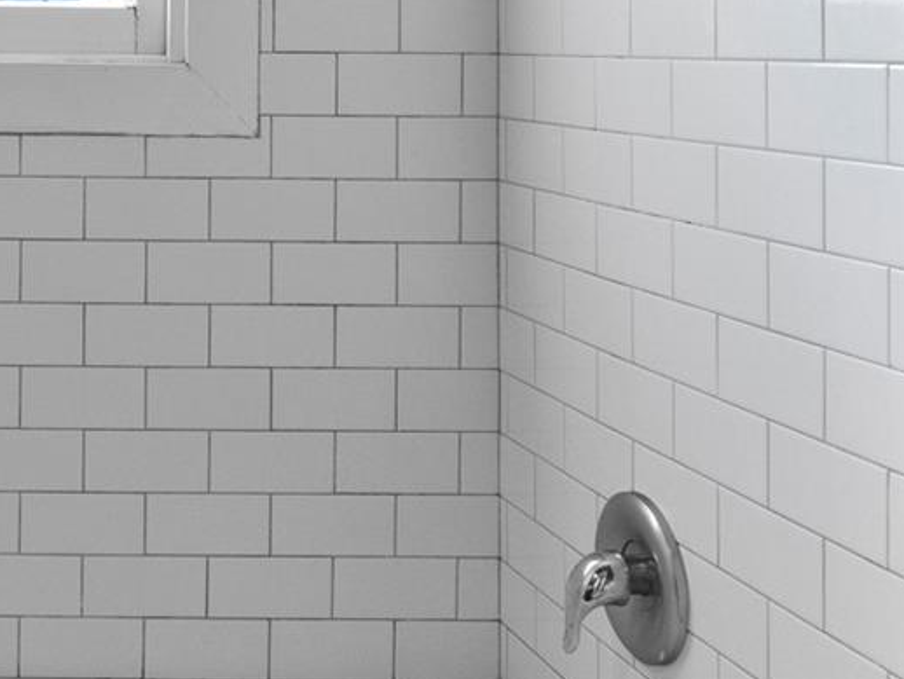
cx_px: -161
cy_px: 67
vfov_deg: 24.9
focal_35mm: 57
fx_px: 1489
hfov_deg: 29.4
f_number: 11
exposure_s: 1/1.25
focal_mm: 10
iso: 250
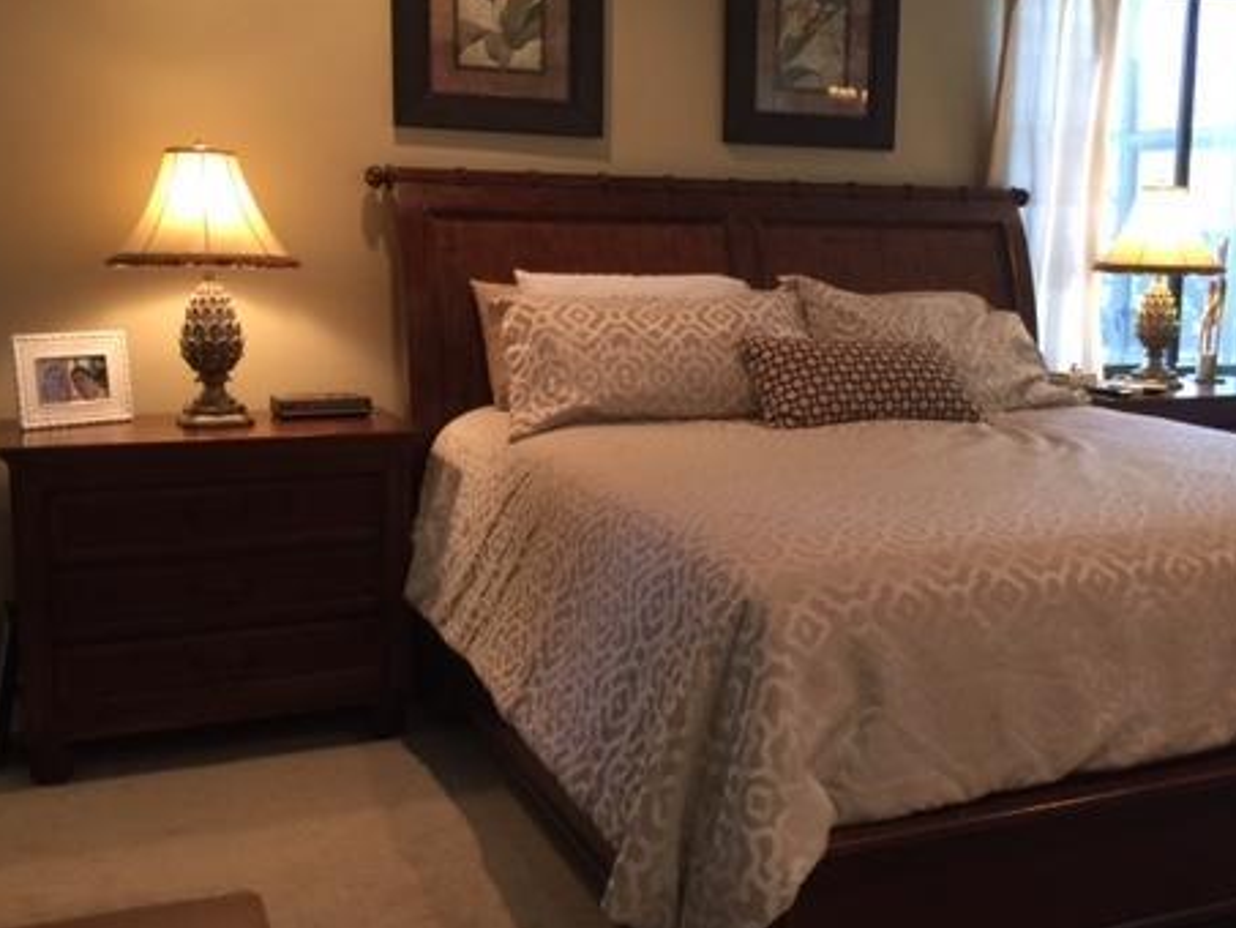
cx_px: 816
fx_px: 1464
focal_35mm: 41
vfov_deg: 35.2
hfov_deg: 45.1
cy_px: 469
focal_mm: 4.15
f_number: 2.2
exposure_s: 1/15
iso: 80
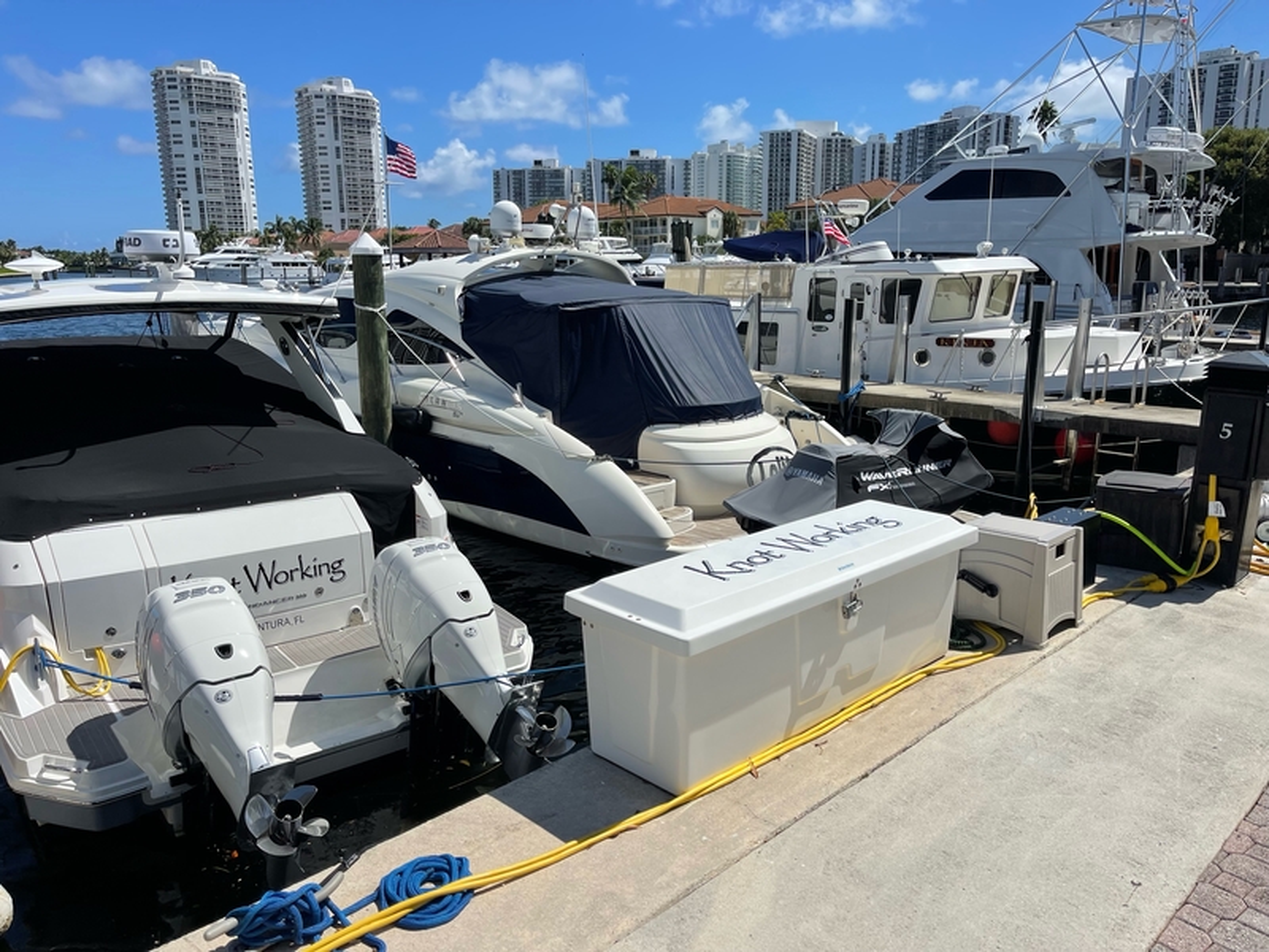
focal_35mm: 26
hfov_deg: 67.3
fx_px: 953
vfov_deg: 53.1
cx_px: 634
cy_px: 476
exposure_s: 1/7937
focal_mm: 5.1
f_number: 1.6
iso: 32
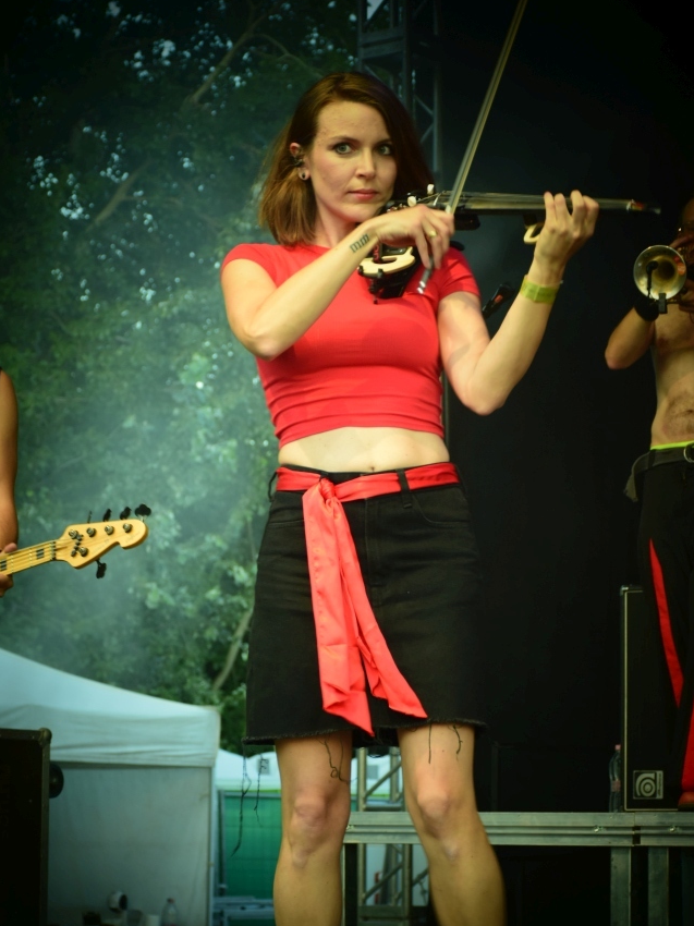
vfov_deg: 19.4
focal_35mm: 101
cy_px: 511
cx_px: 346
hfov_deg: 14.6
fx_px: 2701
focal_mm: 62
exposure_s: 1/60
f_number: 5
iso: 400
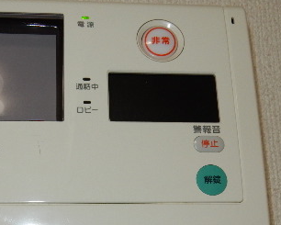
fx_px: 424
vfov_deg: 28.9
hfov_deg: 36.4
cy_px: 188
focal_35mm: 51
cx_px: 99
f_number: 3.7
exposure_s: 1/30
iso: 200
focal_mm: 4.5
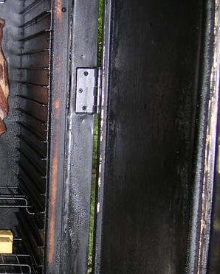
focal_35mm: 99
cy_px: 250
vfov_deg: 19.0
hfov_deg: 15.1
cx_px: -26
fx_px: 805
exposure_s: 1/60.1
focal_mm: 6.9
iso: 50
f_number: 2.8
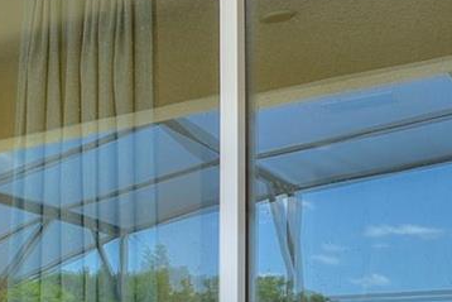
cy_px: 392
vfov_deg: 18.9
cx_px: -316
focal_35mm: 67
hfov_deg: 21.8
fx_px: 842
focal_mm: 10
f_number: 4.5
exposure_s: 1/80
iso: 100
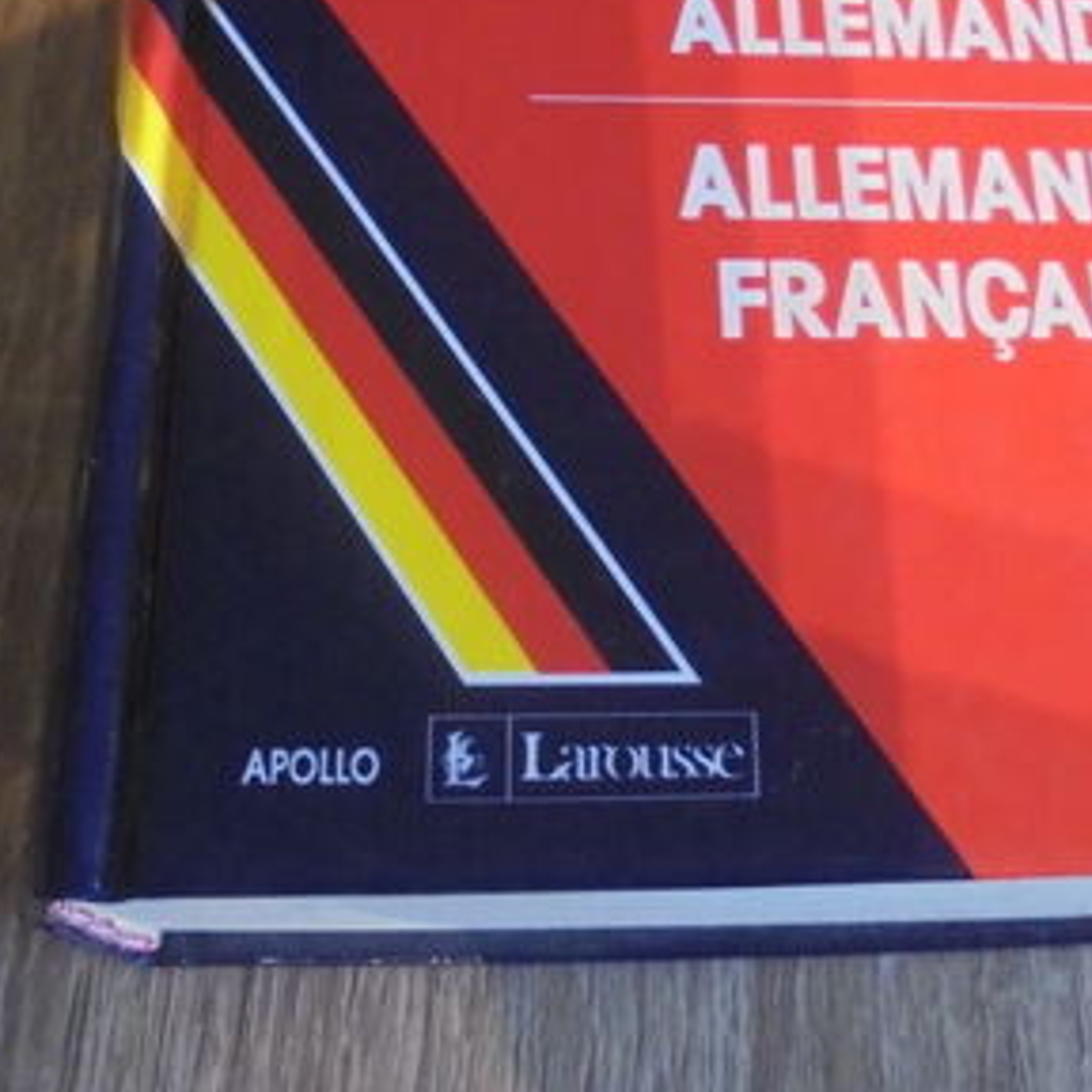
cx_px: 610
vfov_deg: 32.6
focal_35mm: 51
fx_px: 1820
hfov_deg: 33.4
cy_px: 246
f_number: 3.5
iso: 400
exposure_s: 1/25
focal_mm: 4.6
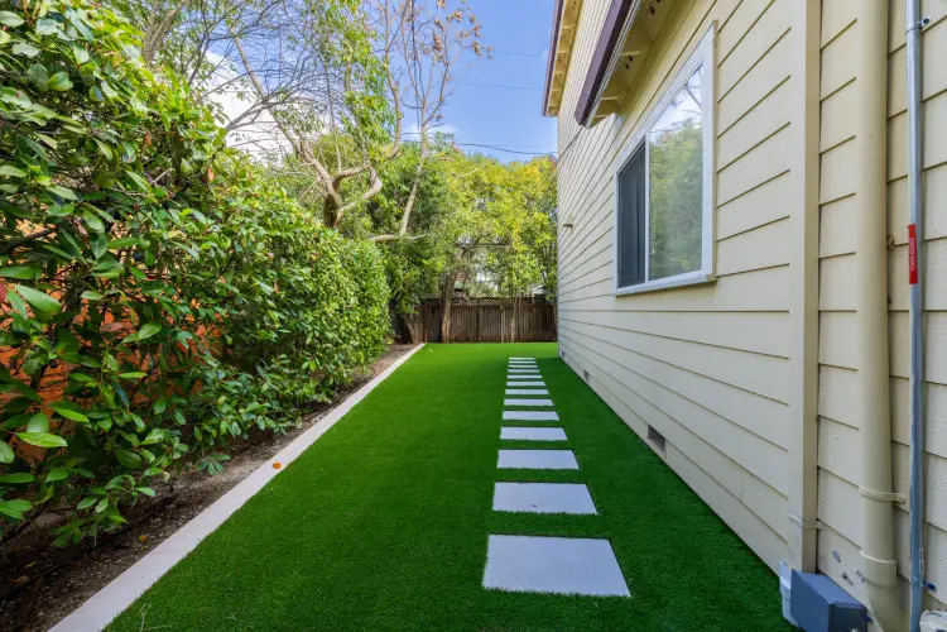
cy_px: 316
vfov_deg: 81.2
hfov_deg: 104.3
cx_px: 474
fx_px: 368
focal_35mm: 14
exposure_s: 1/60
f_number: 16
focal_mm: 14
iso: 100
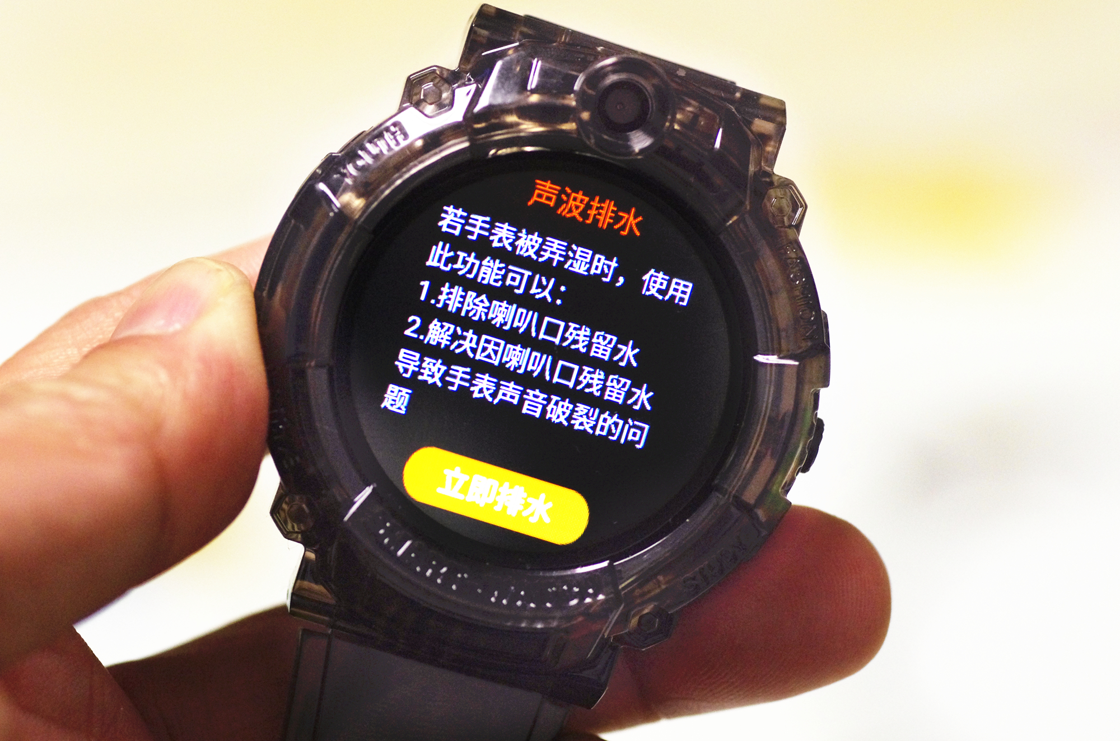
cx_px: 560
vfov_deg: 10.1
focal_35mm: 135
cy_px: 370
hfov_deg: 15.2
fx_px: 4191
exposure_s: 1/125
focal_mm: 90
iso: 3200
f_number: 4
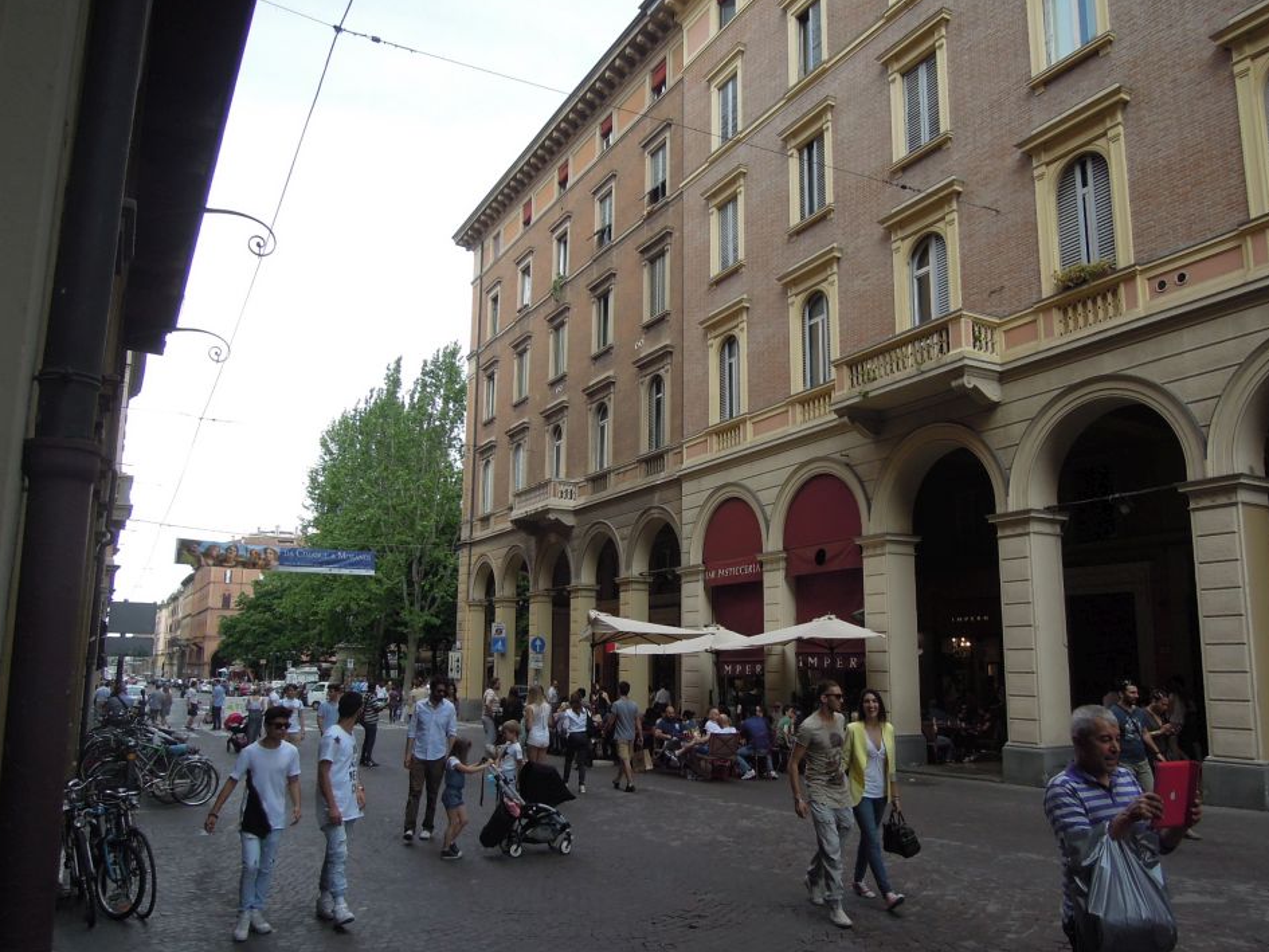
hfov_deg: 67.3
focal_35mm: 26
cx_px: 645
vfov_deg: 53.0
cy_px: 502
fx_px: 953
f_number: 2.8
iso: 160
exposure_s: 1/800
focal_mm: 4.3
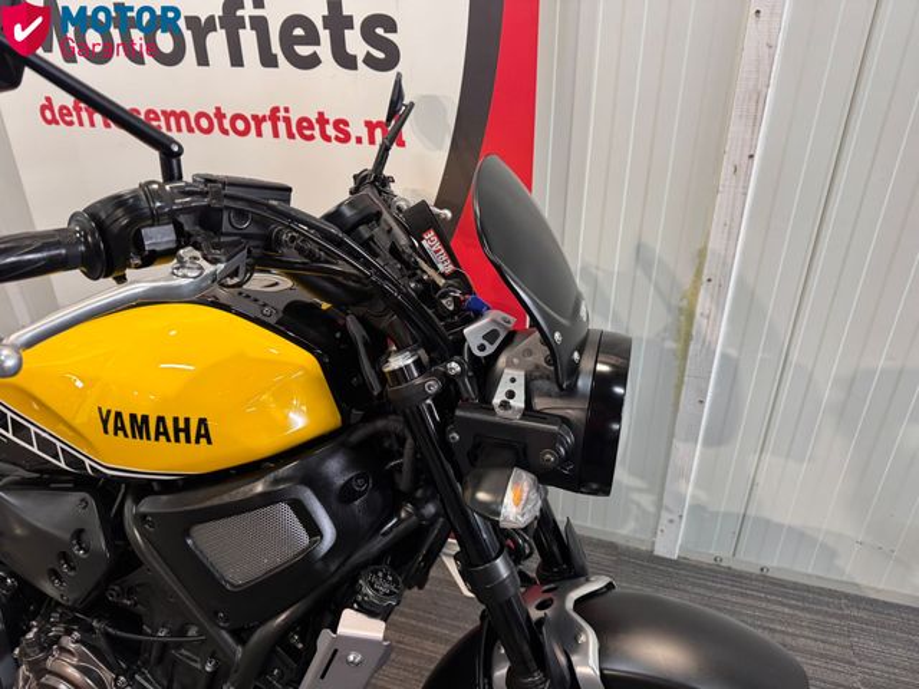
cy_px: 344
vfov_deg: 56.8
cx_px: 460
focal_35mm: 24
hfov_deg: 71.6
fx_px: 637
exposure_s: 1/50
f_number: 1.78
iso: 250
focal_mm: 6.76
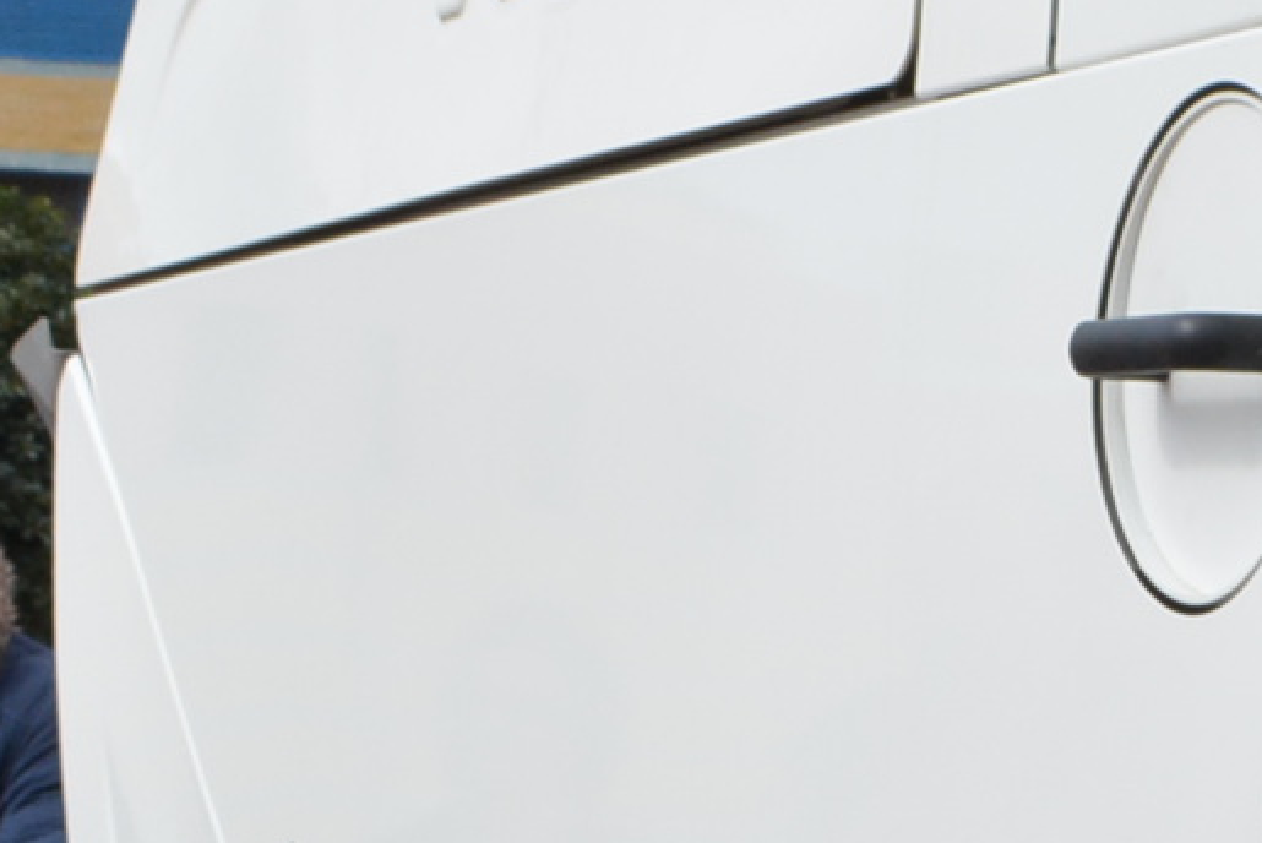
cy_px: 1108
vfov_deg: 8.6
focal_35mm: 157
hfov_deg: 12.5
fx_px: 5507
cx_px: 1843
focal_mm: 18
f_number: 10
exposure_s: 1/400
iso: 400
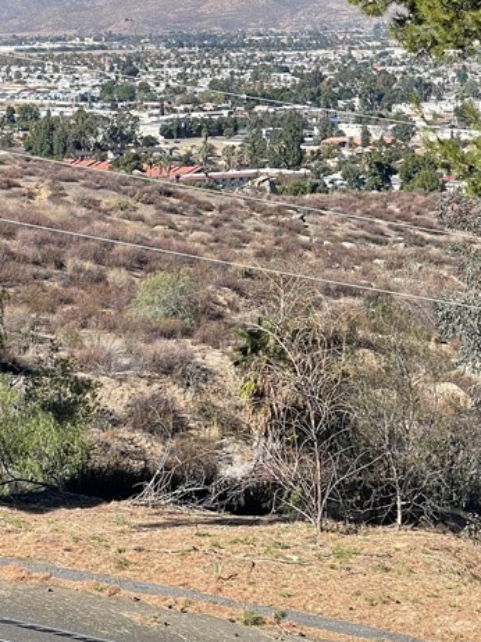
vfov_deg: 13.8
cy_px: 103
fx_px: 2633
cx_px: 143
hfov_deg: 10.4
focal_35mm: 142
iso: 20
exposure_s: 1/1107
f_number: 2.2
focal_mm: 7.5
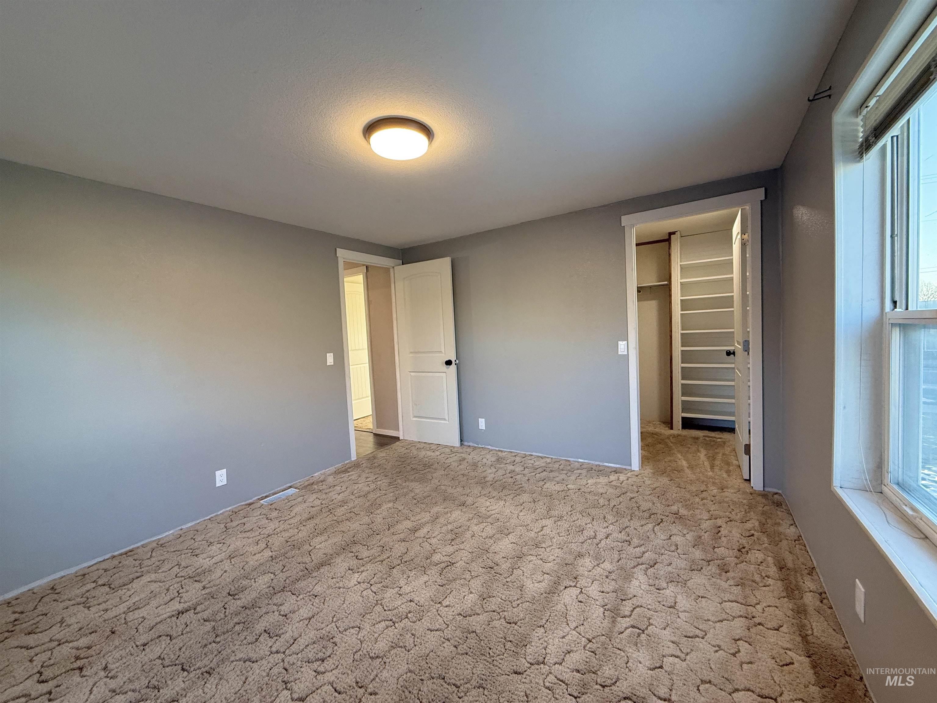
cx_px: 468
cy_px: 352
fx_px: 379
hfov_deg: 102.1
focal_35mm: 14
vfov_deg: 85.7
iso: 320
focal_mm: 2.22
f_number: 2.2
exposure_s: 1/120
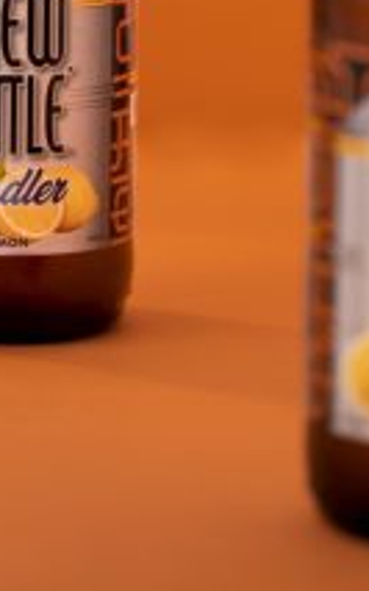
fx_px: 6054
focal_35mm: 376
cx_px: 11
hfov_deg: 3.5
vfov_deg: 5.5
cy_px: -330
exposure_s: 1/30
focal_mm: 105
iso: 100
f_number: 2.8
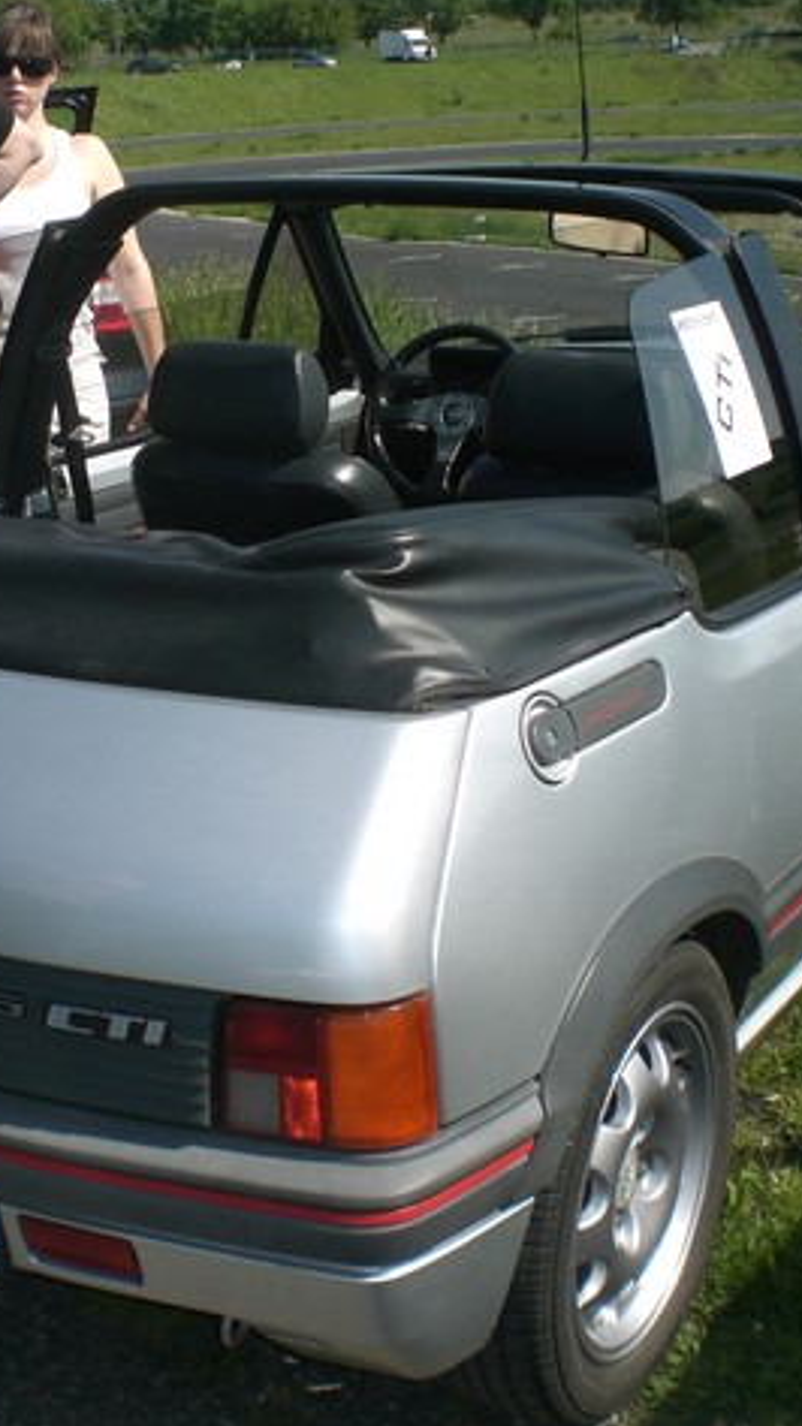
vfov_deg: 37.2
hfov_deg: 21.4
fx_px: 2118
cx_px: 292
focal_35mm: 56
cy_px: 711
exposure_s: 1/500
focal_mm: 6.3
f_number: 4.4
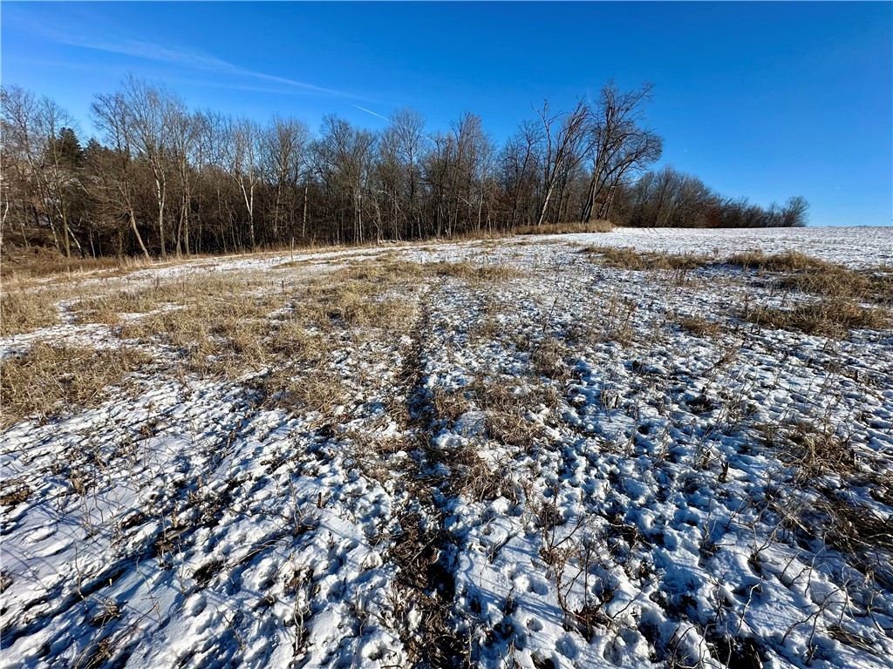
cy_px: 334
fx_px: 361
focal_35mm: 14
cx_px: 446
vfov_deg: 85.7
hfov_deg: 102.1
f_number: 2.2
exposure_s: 1/2451
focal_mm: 2.22
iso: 50
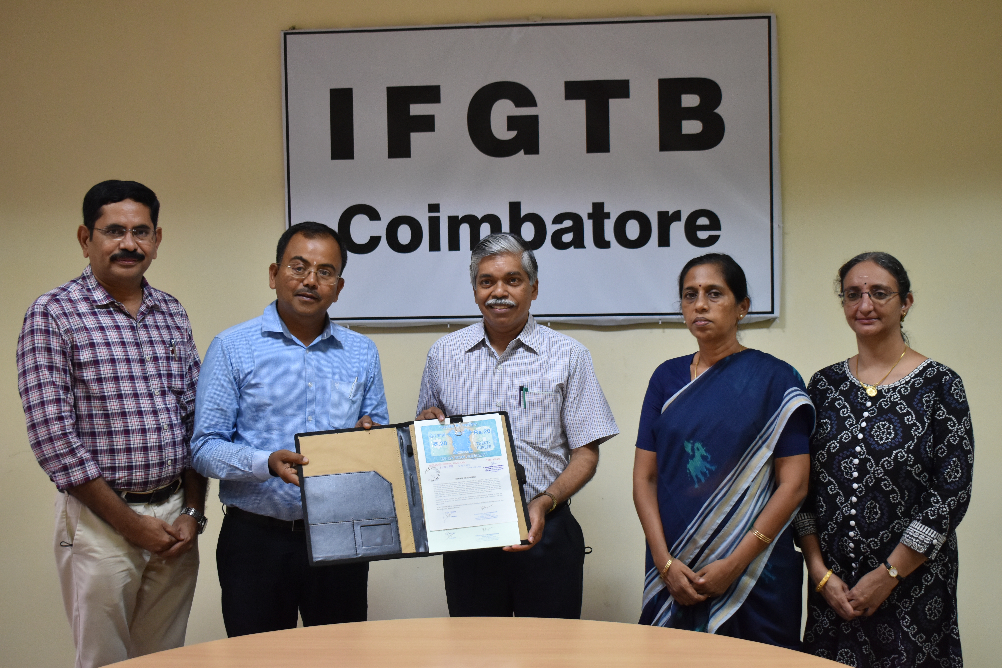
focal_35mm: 51
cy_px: 334
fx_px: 1419
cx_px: 501
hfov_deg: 38.9
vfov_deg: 26.5
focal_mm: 34
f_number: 4.5
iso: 1000
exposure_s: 1/125
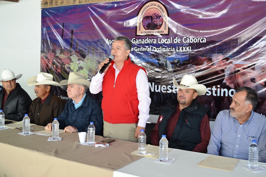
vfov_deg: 31.9
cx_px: 133
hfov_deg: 46.4
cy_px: 88
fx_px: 310
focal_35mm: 42
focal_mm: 28
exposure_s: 1/100
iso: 400
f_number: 5
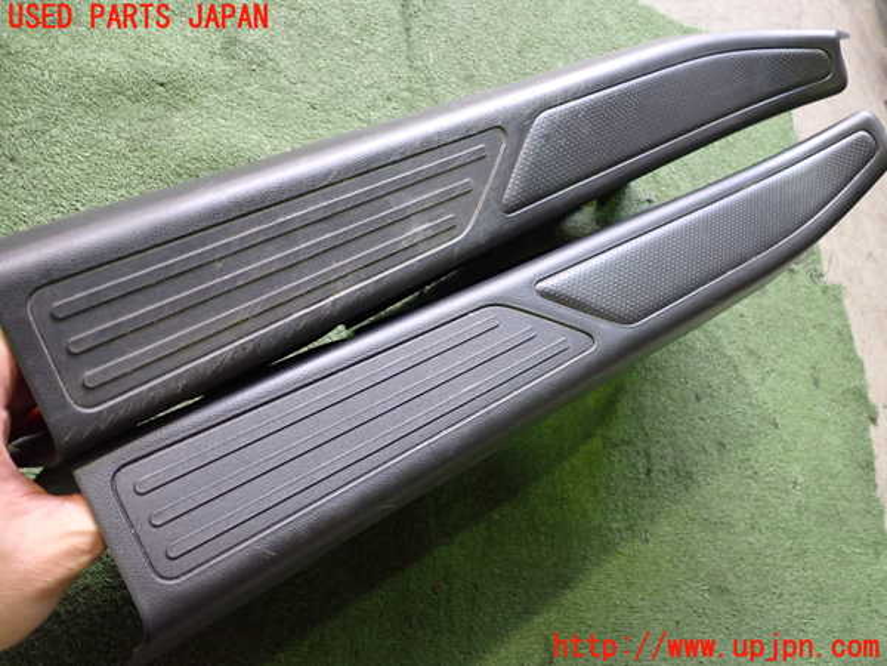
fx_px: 769
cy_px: 333
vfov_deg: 46.8
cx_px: 444
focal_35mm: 30
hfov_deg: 60.0
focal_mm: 5.4
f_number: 2.3
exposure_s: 1/30
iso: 320
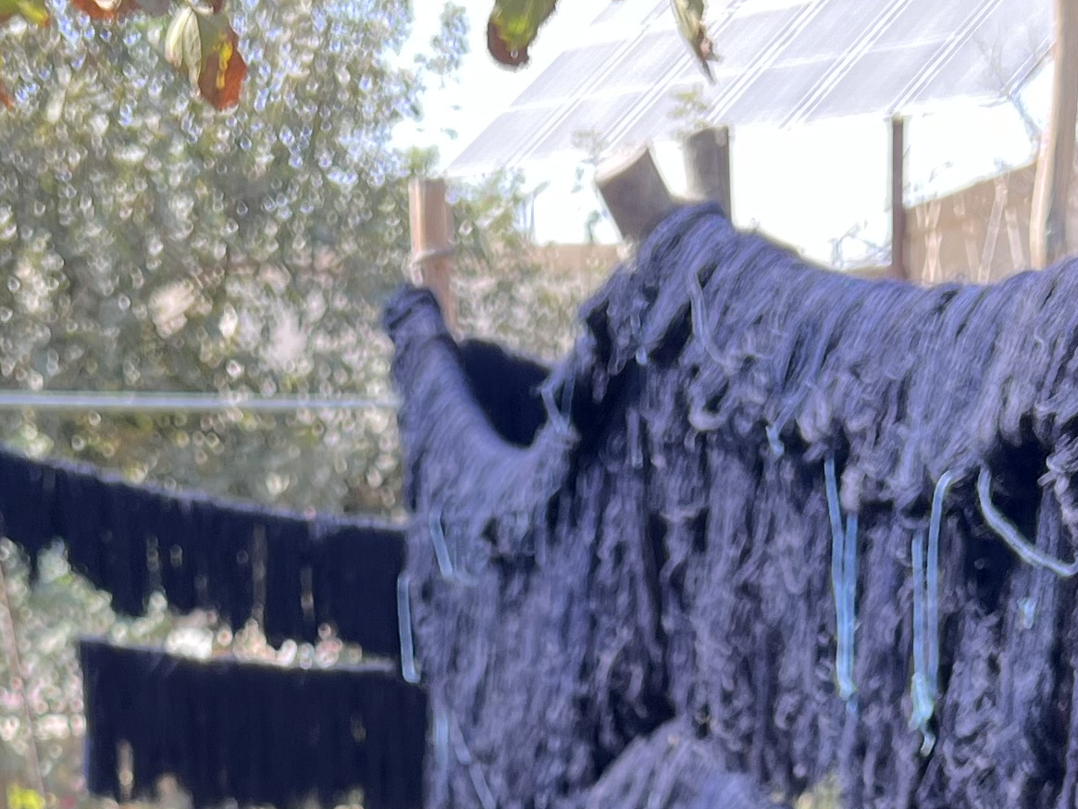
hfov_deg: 21.8
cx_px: 474
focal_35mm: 90
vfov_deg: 15.2
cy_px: 1215
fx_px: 2803
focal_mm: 5.7
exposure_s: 1/427
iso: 50
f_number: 1.5
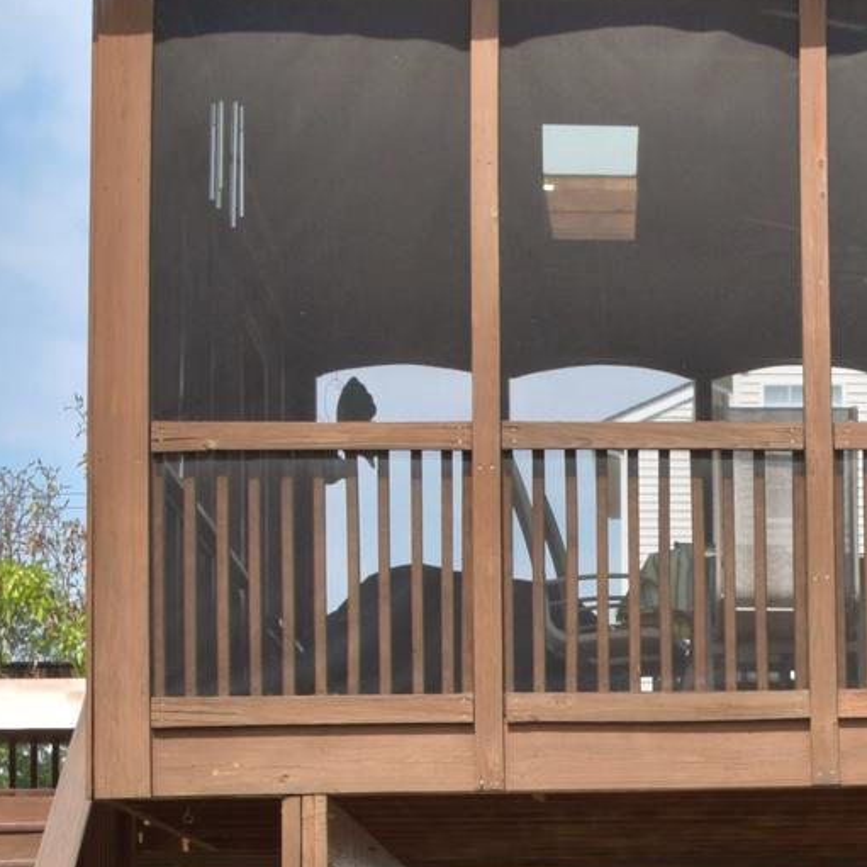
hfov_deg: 18.1
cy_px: 793
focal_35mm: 92
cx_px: 993
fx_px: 2607
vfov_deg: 18.5
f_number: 10
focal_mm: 18
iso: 250
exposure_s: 1/400
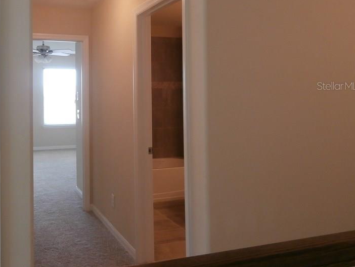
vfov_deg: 40.1
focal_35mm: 35
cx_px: 106
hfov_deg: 51.2
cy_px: 86
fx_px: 359
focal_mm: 4.2
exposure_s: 1/30
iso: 200
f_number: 3
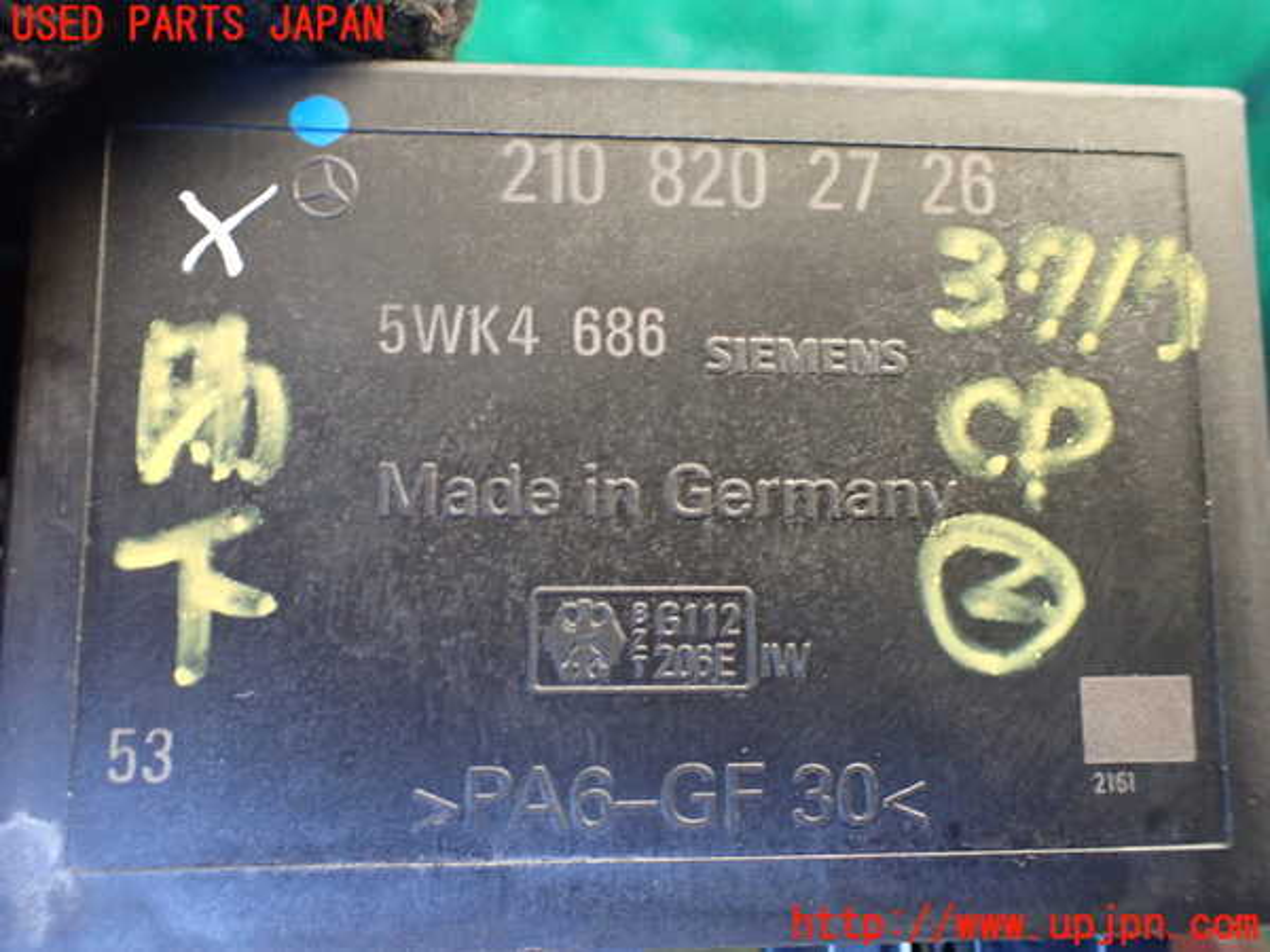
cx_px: 635
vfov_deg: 46.8
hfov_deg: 60.0
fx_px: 1101
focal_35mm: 30
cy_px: 476
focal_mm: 5.4
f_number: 2.3
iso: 800
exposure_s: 1/50
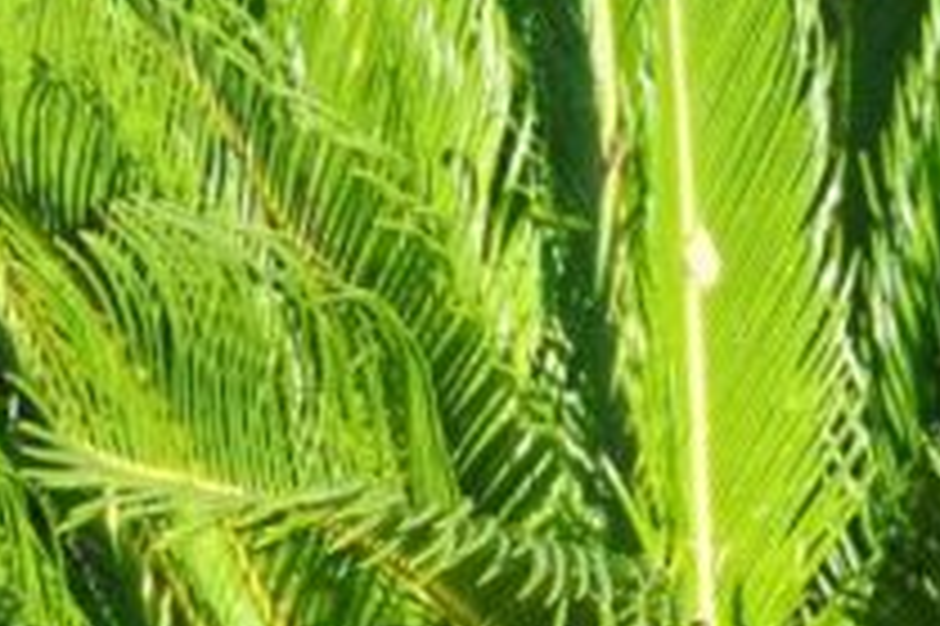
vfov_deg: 5.5
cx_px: 769
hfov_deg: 8.2
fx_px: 6522
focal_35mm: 250
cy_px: 615
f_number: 5.6
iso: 125
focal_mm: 34
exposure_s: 1/125
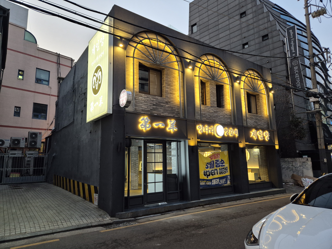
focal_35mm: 23
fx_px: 221
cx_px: 166
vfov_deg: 58.9
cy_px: 124
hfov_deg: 73.9
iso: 500
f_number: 1.8
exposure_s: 1/120
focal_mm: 5.4
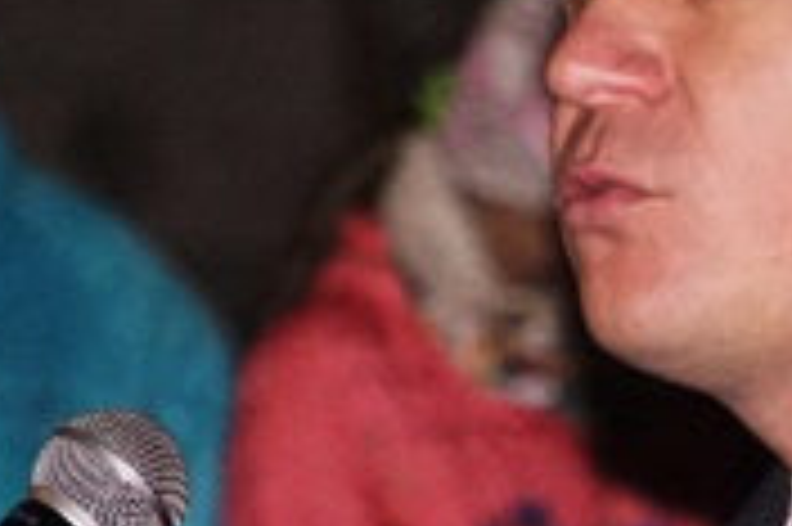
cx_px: 788
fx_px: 25779
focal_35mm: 1173
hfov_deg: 1.8
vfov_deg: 1.2
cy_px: 886
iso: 3200
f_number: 5.6
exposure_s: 1/60
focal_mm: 135
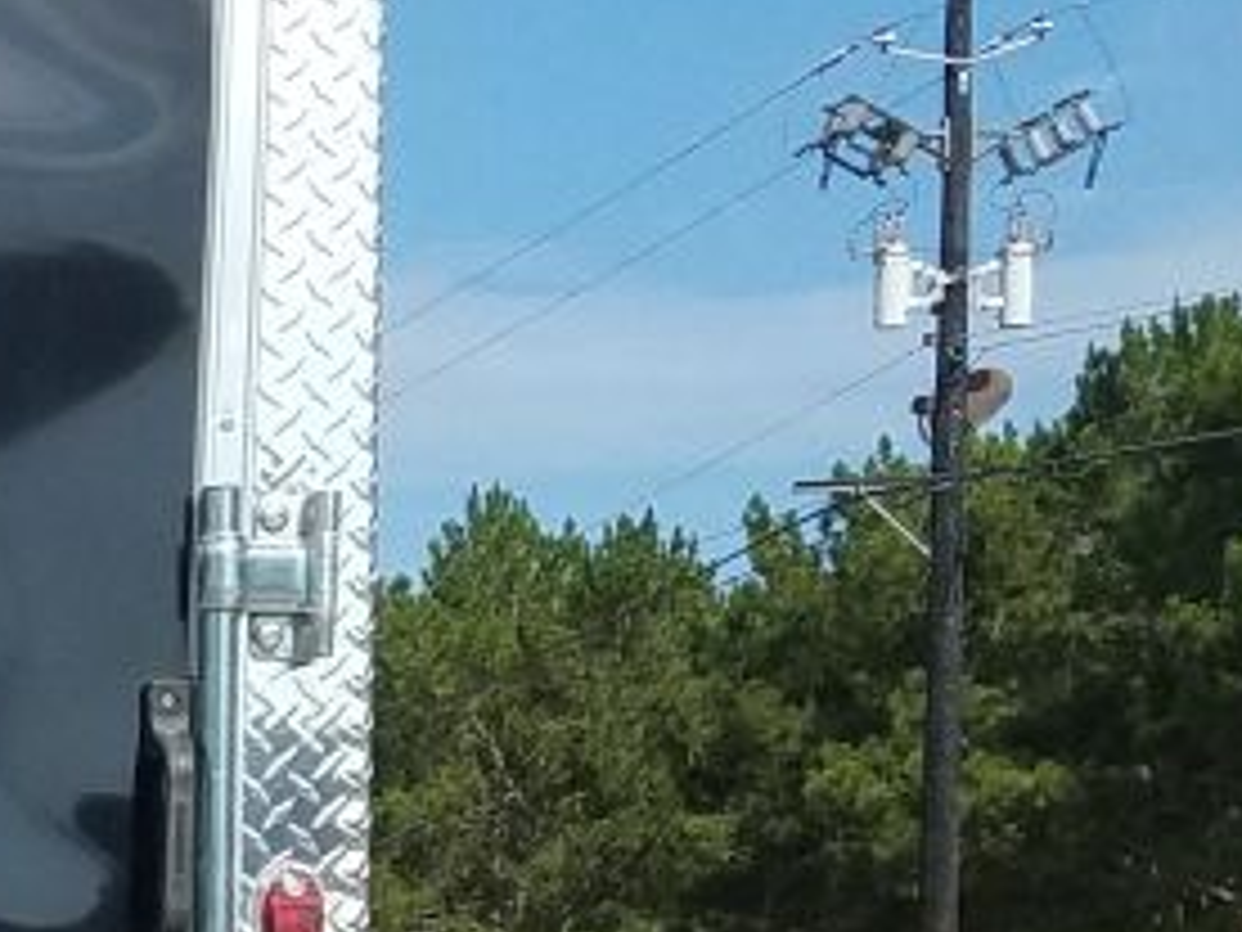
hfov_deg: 12.9
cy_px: 1400
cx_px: -1305
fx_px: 4736
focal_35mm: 132
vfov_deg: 10.8
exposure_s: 1/2160
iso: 40
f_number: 1.7
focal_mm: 4.2
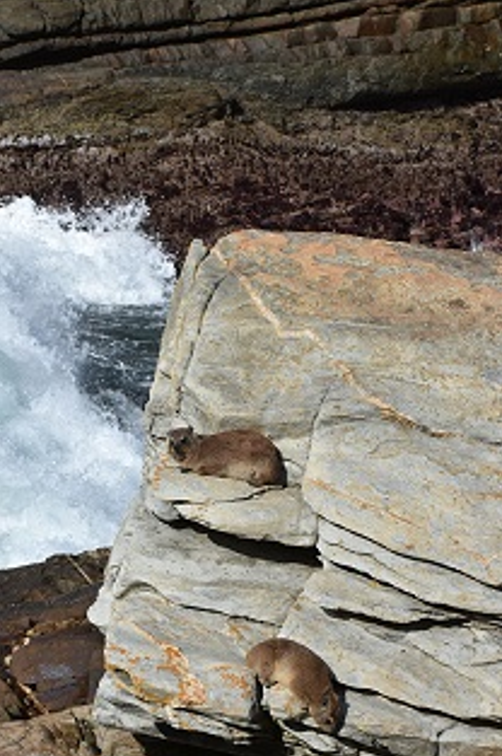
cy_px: 426
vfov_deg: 17.2
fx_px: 2494
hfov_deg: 11.5
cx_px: 158
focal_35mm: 119
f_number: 11
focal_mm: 56
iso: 200
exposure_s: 1/640
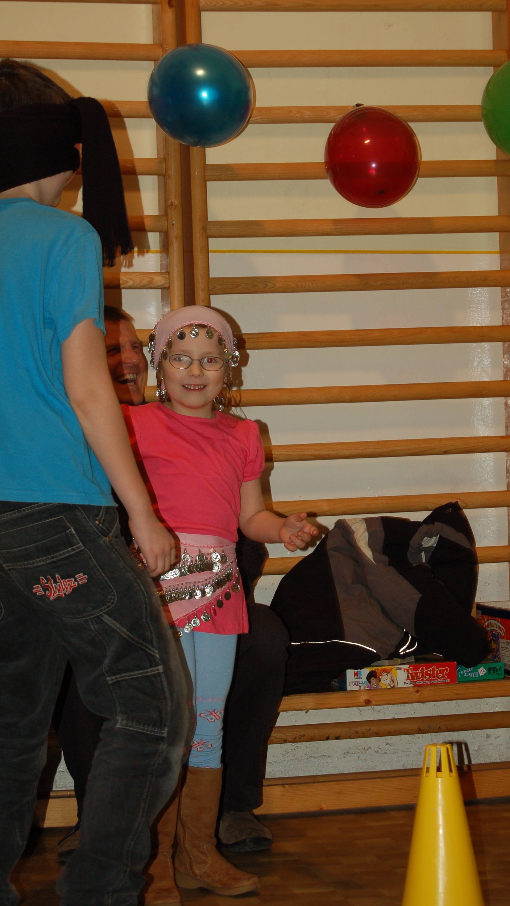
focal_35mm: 87
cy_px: 454
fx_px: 2080
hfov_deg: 14.0
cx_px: 236
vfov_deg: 24.6
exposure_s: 1/60
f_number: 5.6
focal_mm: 55
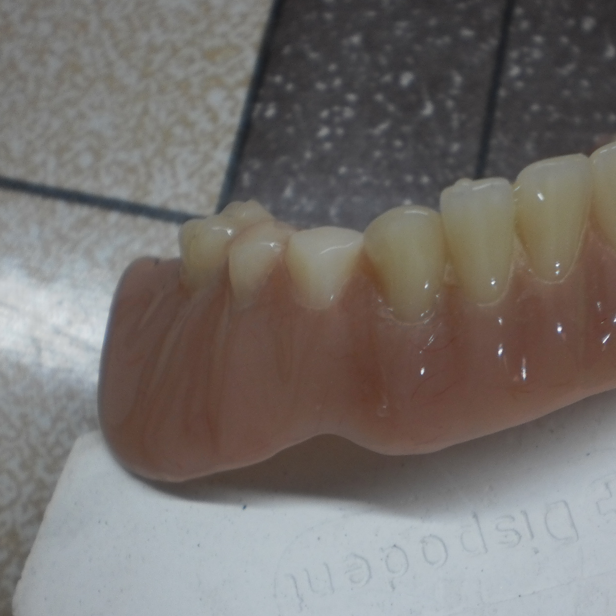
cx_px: 411
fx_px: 1047
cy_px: 339
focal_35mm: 52
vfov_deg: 32.8
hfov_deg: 32.5
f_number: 3.1
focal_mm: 6.3
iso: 125
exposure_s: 1/20
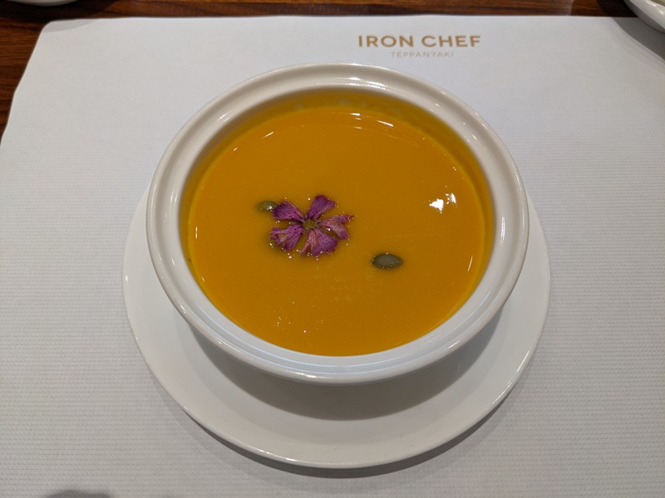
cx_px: 332
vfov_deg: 51.4
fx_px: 519
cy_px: 249
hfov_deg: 65.3
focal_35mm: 27
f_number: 1.73
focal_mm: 4.38
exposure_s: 1/46.5
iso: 89
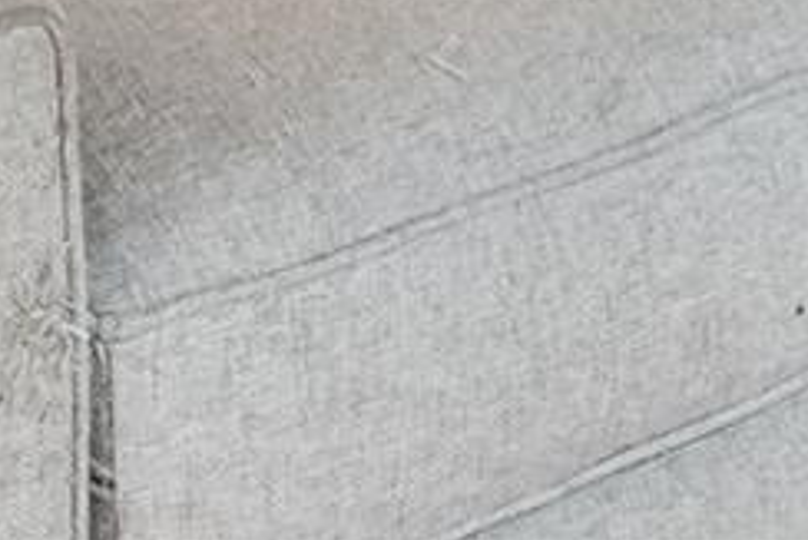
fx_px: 2358
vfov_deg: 9.4
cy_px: -1222
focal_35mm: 105
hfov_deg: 19.4
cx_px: 334
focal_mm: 16
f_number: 8
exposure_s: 1/2
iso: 1000
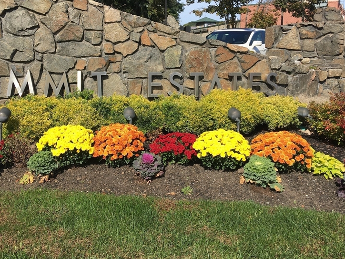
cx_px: 150
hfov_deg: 45.7
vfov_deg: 35.0
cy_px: 102
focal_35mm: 41
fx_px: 409
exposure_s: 1/1399
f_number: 2.2
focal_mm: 4.15
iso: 25
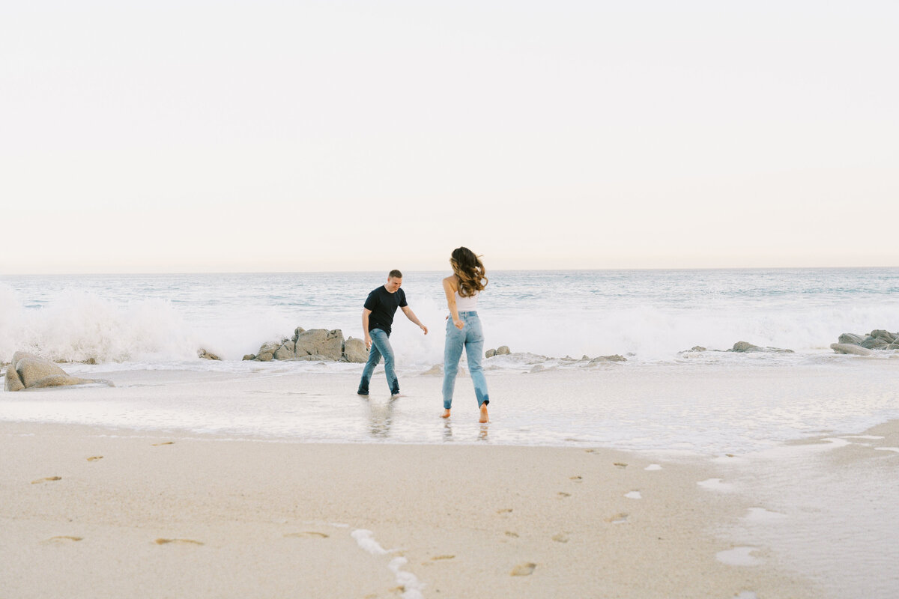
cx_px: 450
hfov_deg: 39.6
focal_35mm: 50
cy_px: 300
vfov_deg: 27.0
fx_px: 1249
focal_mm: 50
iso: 400
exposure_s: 1/800
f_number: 2.8
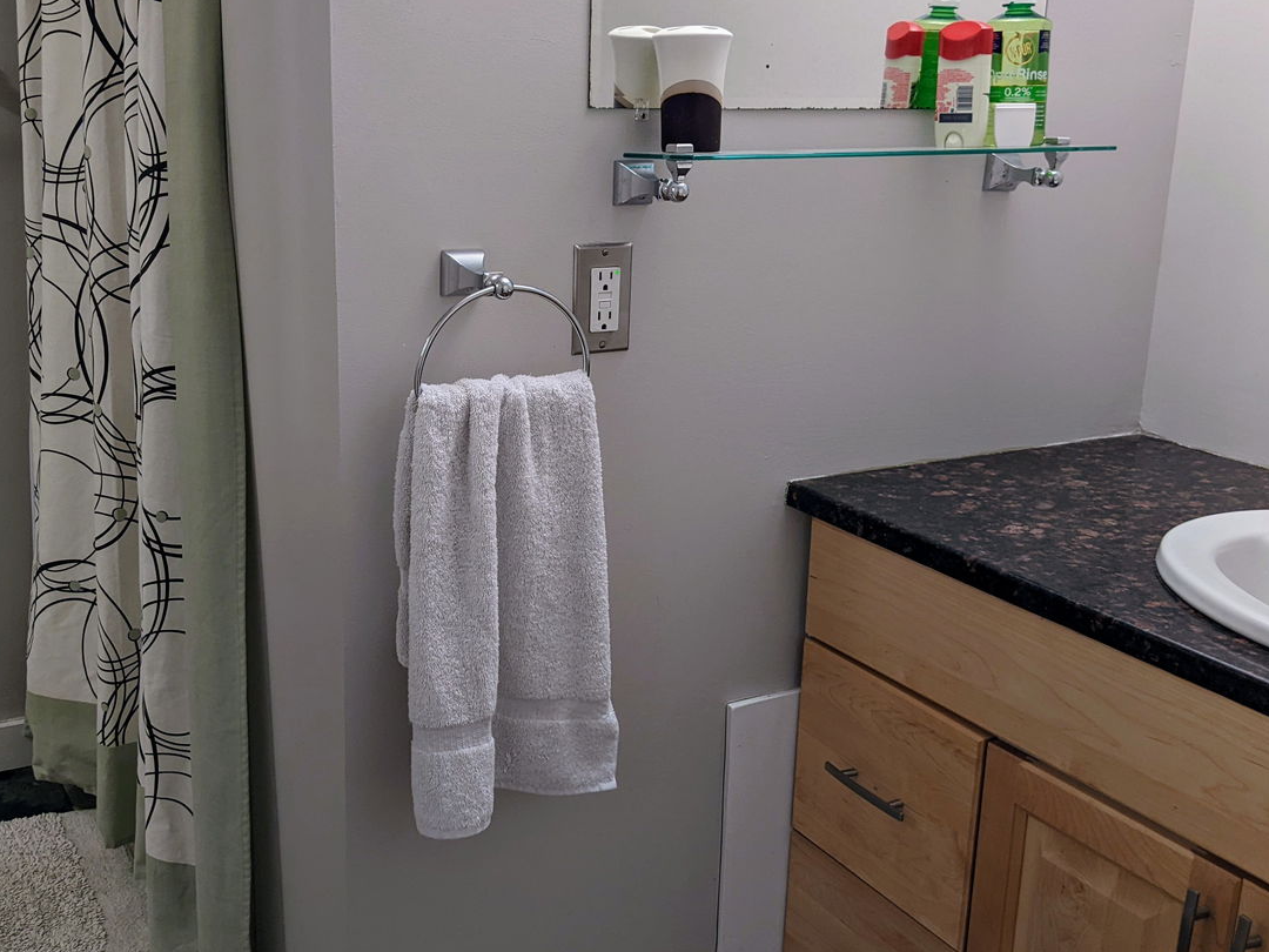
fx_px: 1466
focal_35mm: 40
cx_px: 577
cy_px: 483
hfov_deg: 46.7
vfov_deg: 36.0
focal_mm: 4.38
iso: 73
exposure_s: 1/24
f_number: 1.73
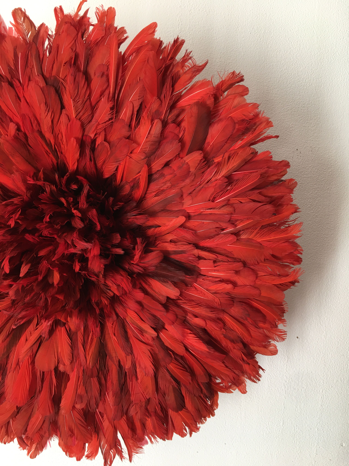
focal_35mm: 29
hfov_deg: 48.2
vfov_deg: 61.7
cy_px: 233
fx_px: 390
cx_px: 174
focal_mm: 4.15
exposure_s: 1/33
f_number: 2.2
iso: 25
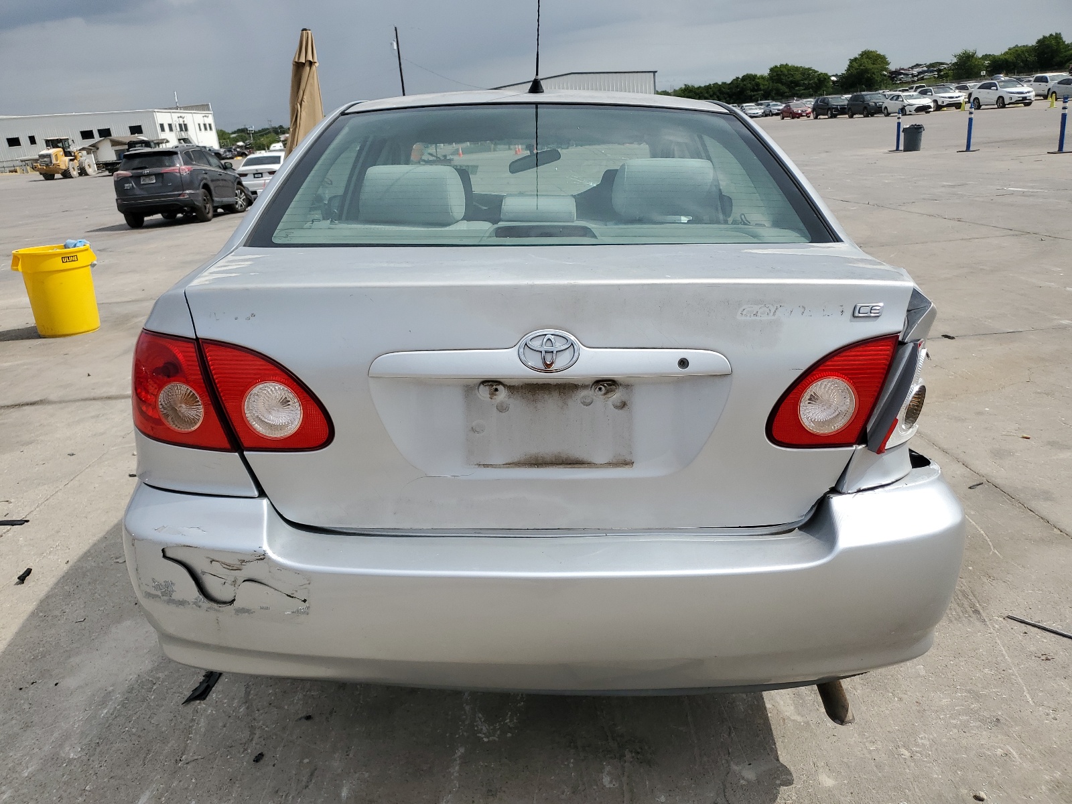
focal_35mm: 26
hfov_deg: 67.3
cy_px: 402
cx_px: 536
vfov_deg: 53.1
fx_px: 805
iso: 50
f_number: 1.5
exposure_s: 1/5000
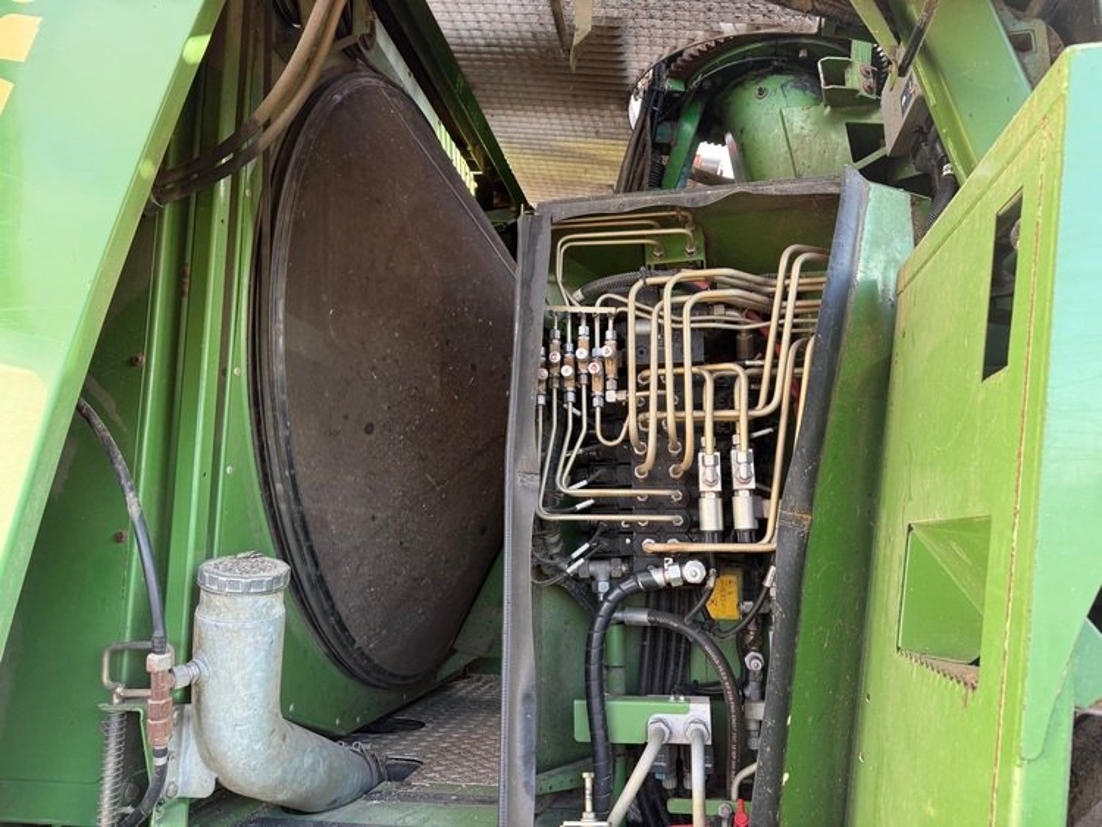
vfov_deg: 56.8
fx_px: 764
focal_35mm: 24
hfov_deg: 71.6
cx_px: 551
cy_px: 414
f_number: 1.78
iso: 125
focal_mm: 6.76
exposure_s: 1/121
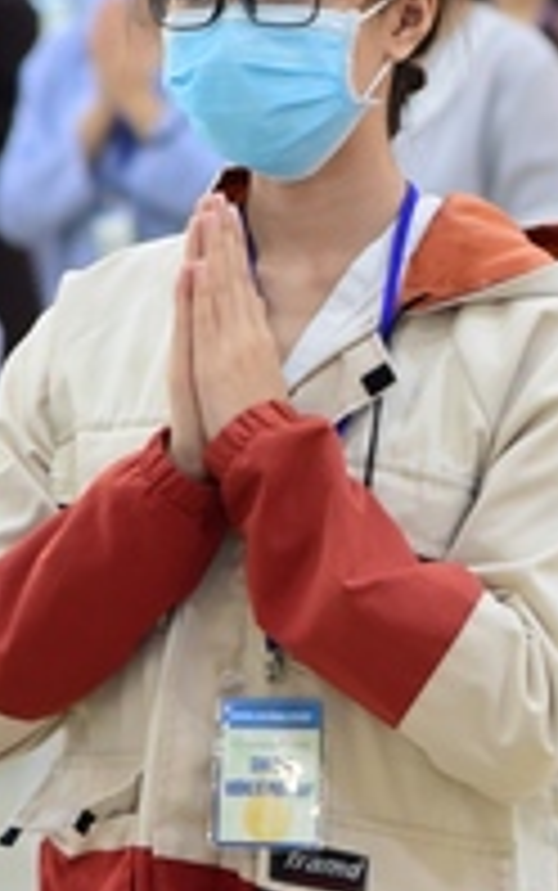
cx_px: 324
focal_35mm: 402
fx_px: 9767
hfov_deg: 3.3
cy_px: 324
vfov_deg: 5.2
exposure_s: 1/40
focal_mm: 120
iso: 1600
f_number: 4
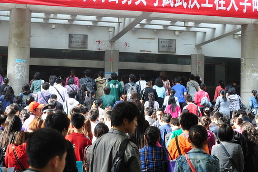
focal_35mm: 63
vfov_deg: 21.5
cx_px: 94
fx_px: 451
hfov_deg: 31.7
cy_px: 87
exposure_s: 1/60
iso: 200
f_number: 5
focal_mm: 20
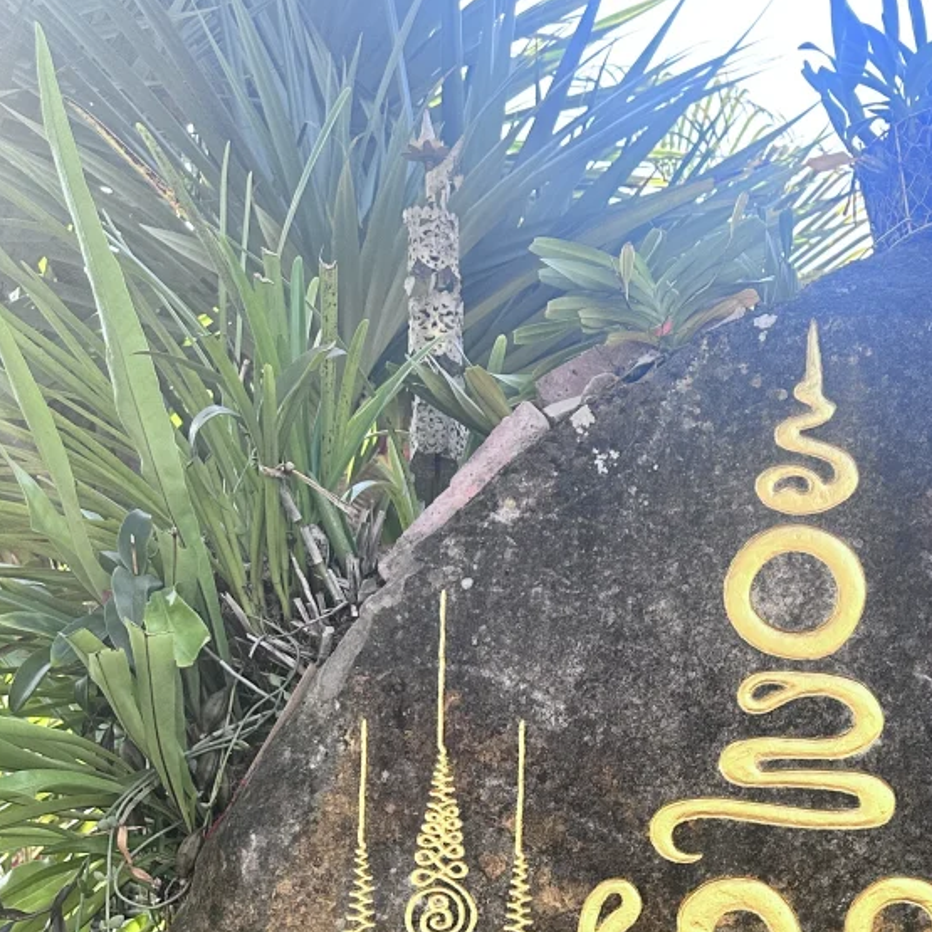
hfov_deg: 29.4
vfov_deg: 28.3
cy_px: 1021
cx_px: 888
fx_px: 1675
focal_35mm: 55
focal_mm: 6.86
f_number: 1.78
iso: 80
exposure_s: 1/327
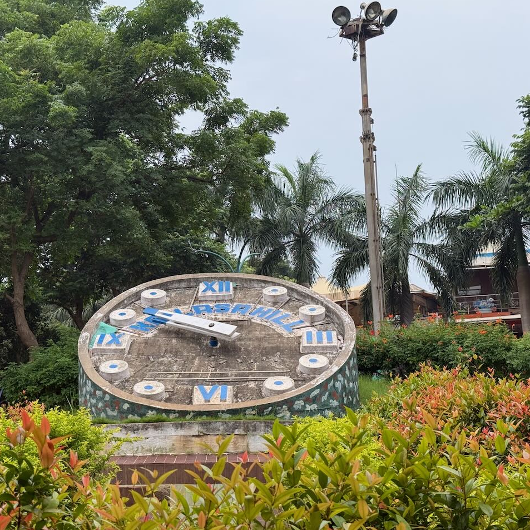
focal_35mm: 57
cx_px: 203
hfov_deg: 29.9
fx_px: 987
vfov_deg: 30.0
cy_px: 264
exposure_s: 1/895
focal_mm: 6.76
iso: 64
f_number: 1.78
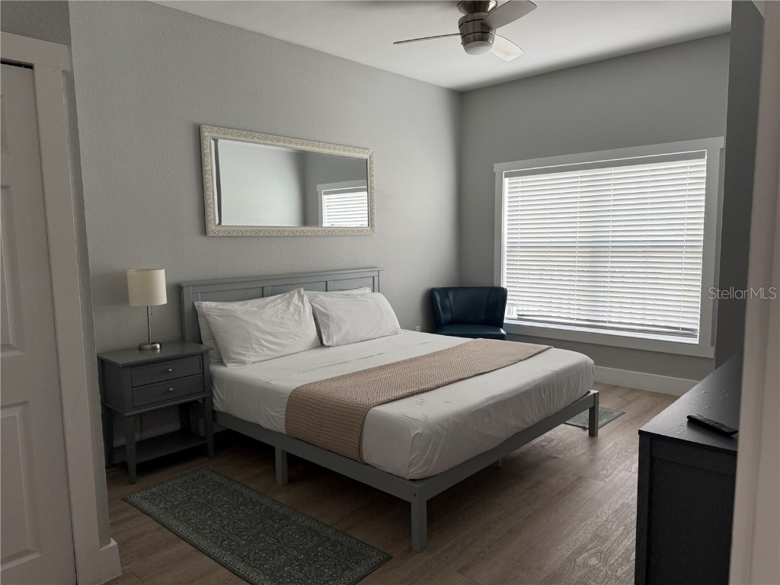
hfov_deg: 71.6
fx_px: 541
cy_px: 292
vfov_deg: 56.8
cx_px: 390
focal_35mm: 24
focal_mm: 6.76
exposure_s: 1/120
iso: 160
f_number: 1.78
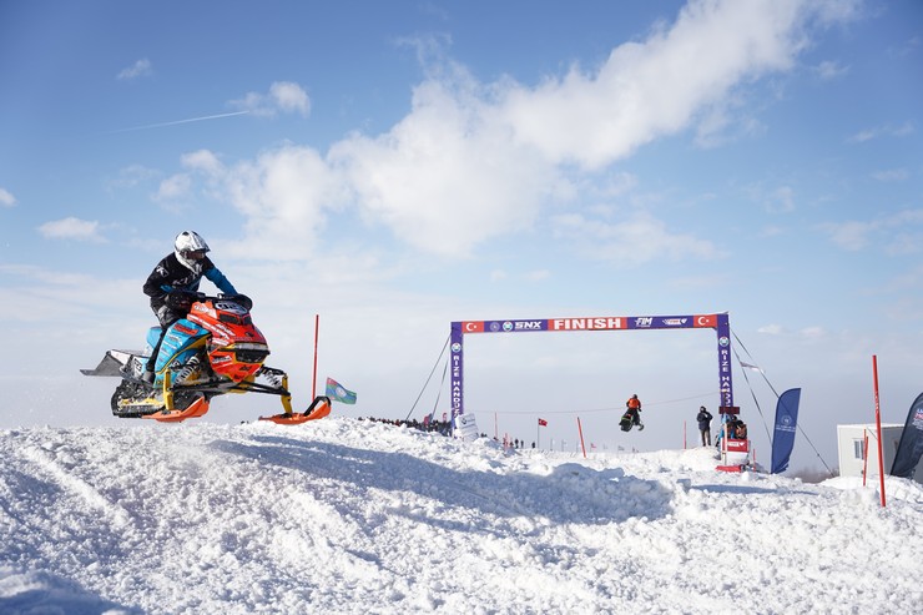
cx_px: 462
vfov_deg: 32.8
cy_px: 308
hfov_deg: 47.7
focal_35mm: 41
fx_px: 1043
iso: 125
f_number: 2.8
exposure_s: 1/2000
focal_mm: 40.7
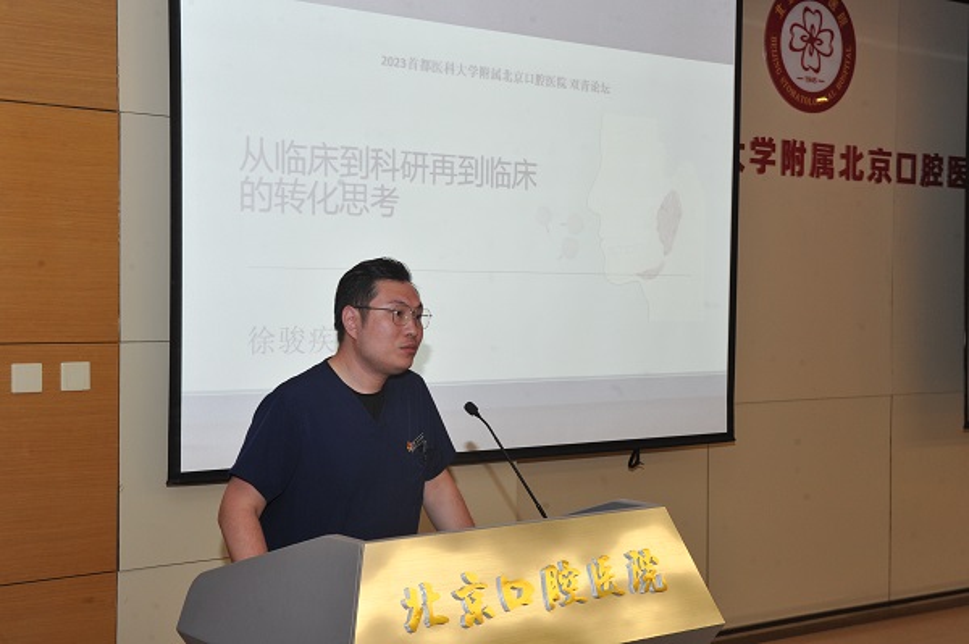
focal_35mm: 50
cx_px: 484
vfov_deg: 26.9
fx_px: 1345
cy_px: 322
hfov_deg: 39.6
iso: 1600
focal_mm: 50
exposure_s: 1/60
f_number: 8
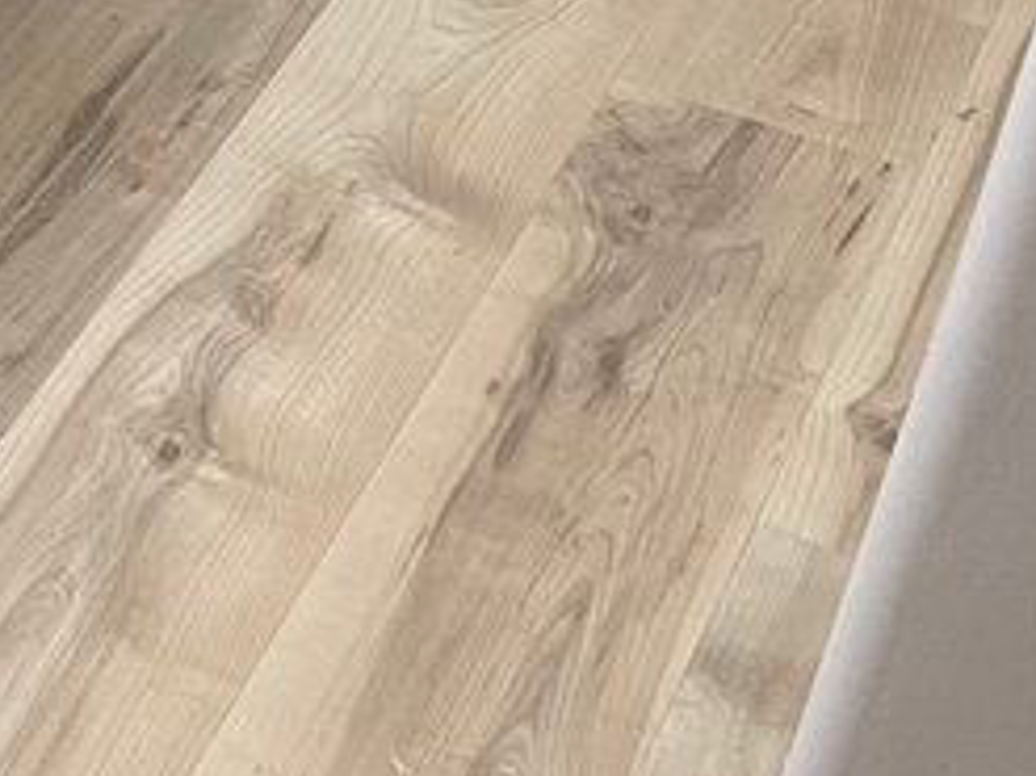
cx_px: -654
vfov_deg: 13.5
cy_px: -8
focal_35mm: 108
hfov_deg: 16.2
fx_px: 3231
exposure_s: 1/60
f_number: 1.6
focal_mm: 4.2
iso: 80
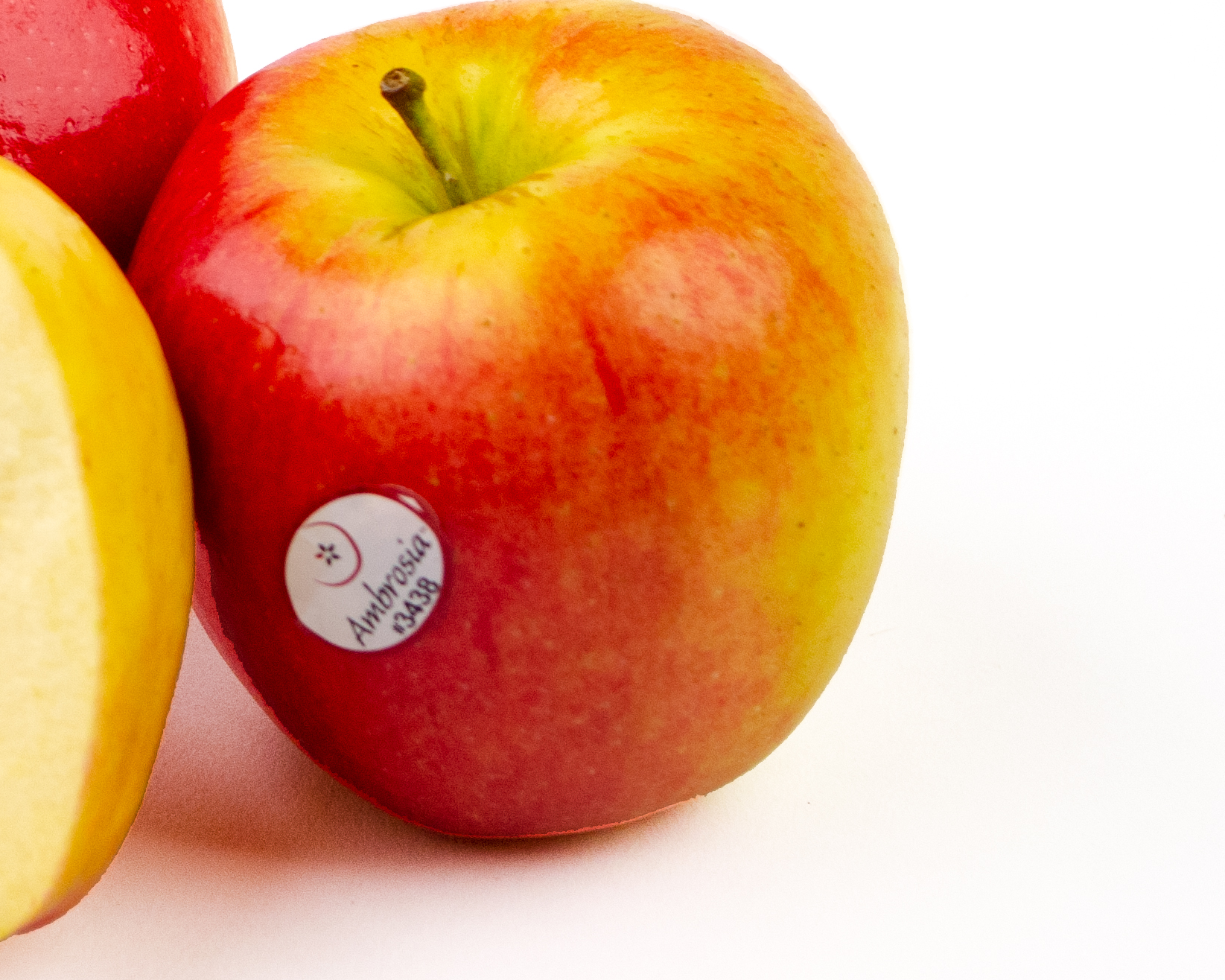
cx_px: 56
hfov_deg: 10.1
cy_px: 348
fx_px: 6867
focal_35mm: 189
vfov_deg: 8.2
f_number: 5.3
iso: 320
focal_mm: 45
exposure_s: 1/20
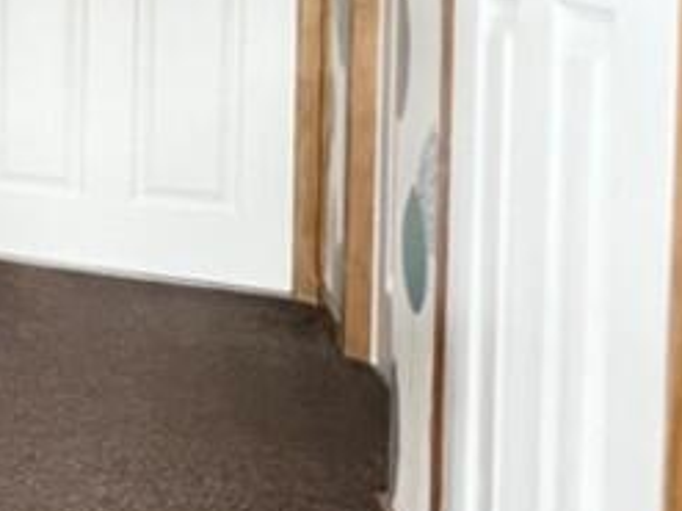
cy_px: -21
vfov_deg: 25.4
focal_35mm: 54
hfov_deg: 21.6
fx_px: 1063
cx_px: -561
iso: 320
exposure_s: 1/60
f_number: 1.8
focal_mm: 1.57
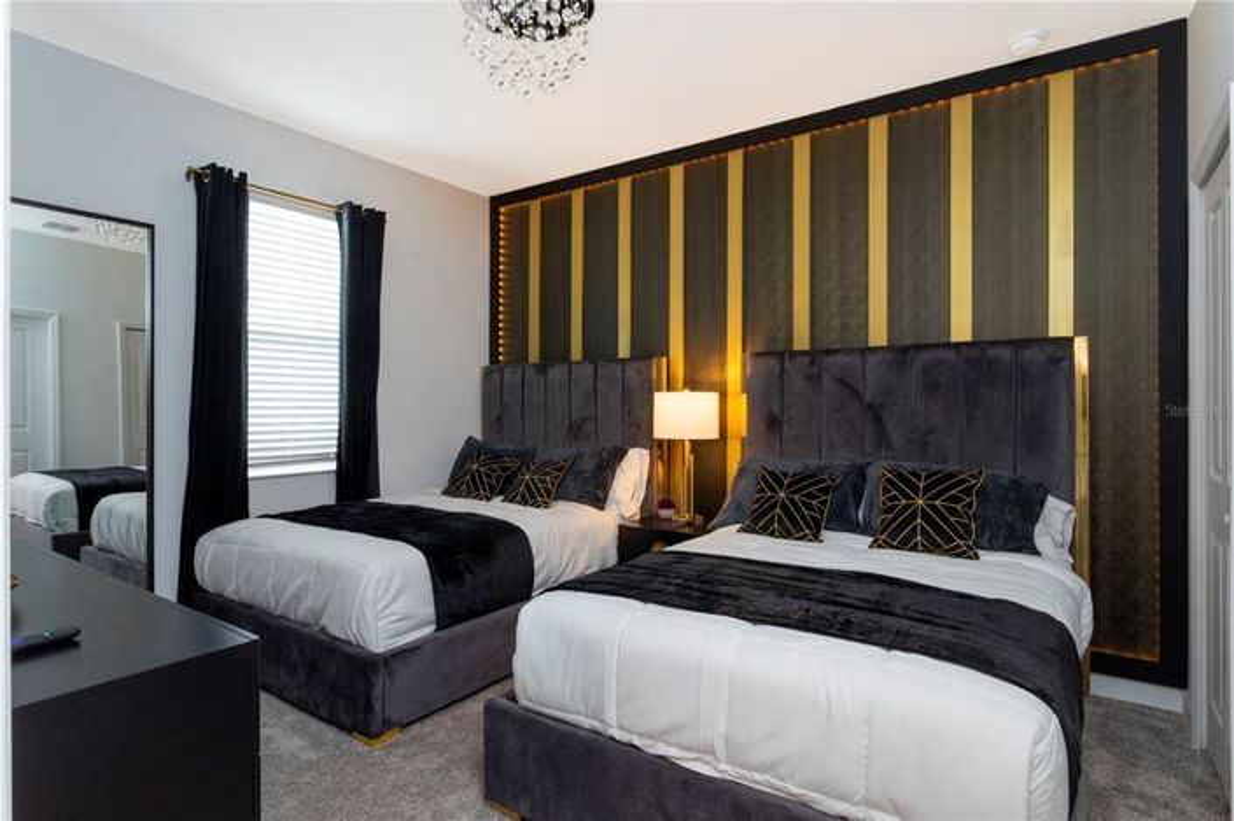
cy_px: 410
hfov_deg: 84.0
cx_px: 617
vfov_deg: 61.9
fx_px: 685
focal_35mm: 20
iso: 1000
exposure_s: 1/10
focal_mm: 20
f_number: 14
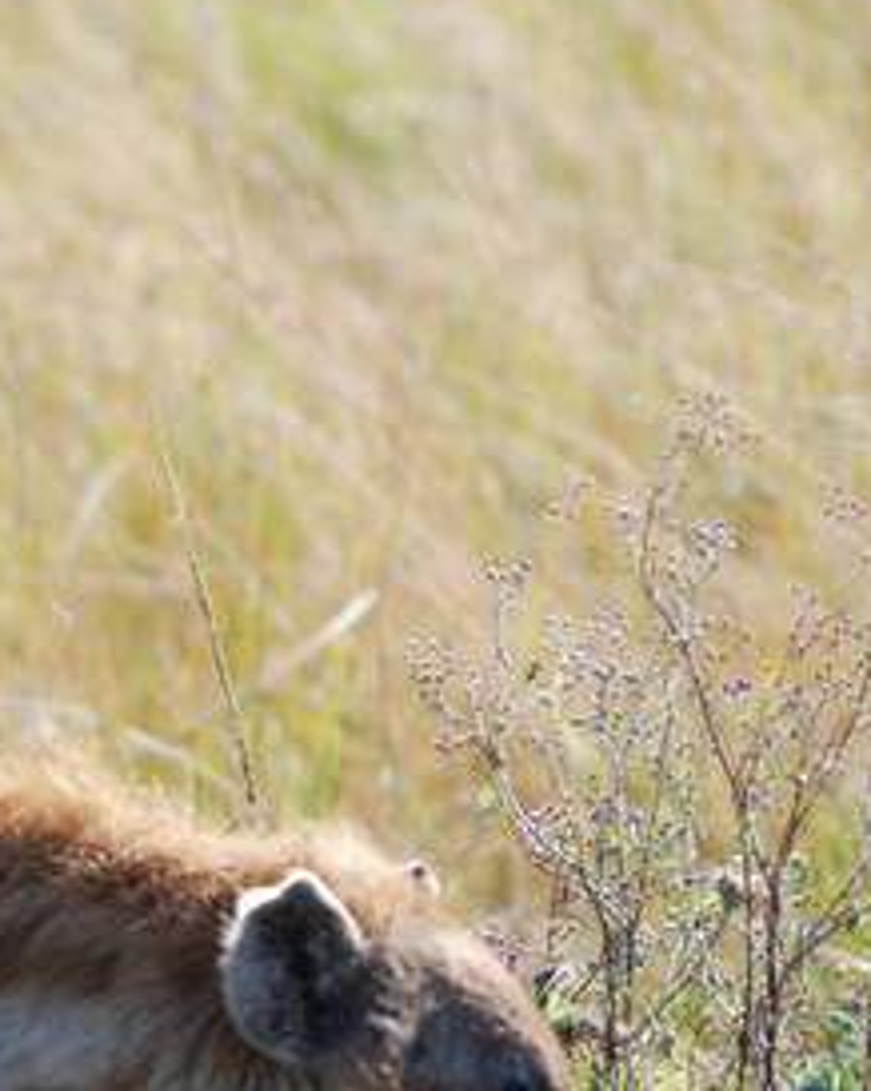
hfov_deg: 1.1
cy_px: 879
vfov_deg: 1.3
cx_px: -116
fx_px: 46646
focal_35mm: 1446
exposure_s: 1/400
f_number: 5.6
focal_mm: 400
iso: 250
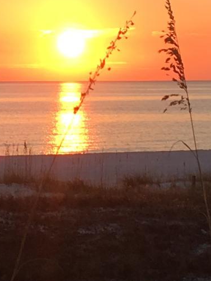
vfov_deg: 11.4
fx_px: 1407
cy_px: 86
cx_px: 8
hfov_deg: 8.5
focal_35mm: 173
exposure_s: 1/527
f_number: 2.2
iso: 25
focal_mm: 4.15
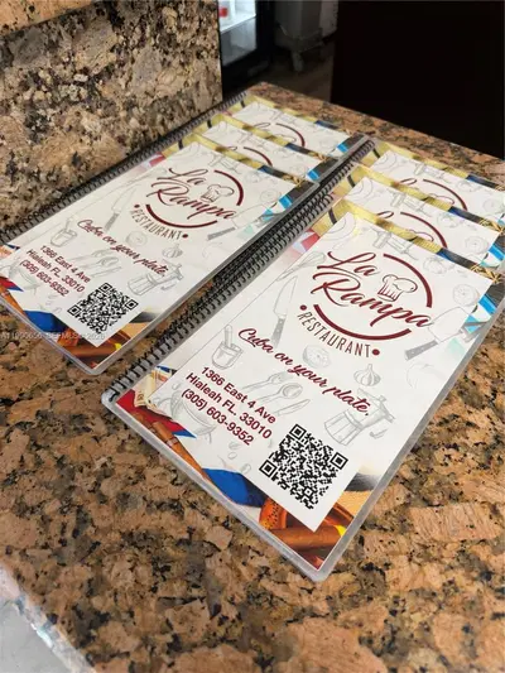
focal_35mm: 24
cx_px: 252
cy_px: 336
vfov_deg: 71.6
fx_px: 467
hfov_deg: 56.8
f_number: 1.78
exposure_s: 1/120
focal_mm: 6.76
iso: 200
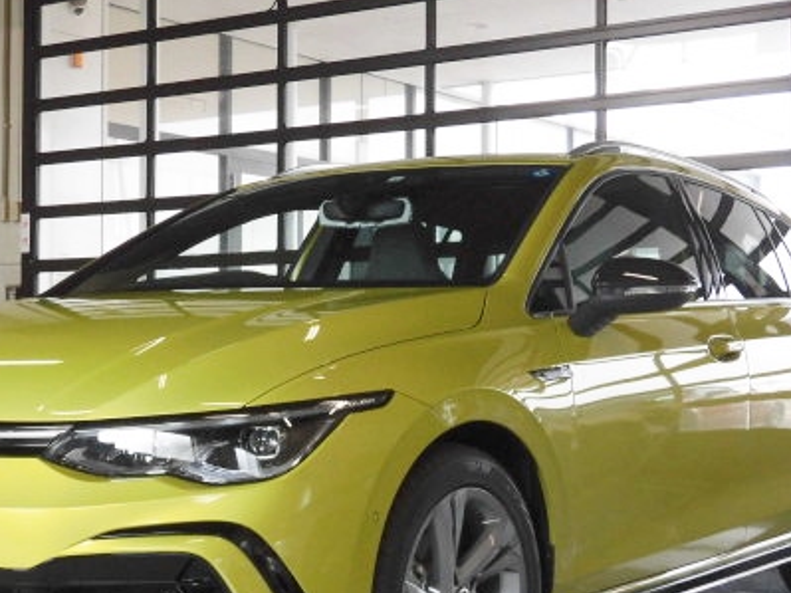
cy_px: 319
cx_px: 317
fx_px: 1576
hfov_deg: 28.1
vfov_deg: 21.3
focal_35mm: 69
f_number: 3.8
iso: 200
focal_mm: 7.72
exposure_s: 1/50
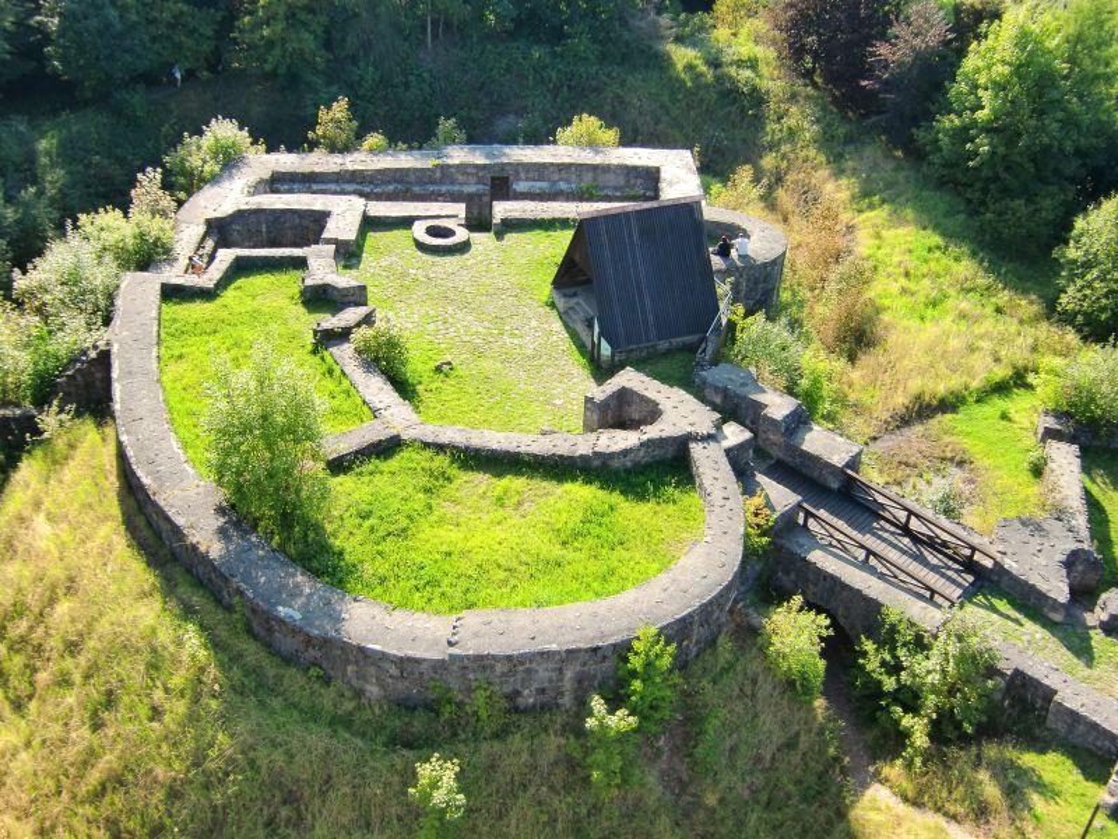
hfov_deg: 54.0
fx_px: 1098
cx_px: 559
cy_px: 420
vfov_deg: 41.8
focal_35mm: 34
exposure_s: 1/160
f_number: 3.6
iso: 64
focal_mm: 6.1
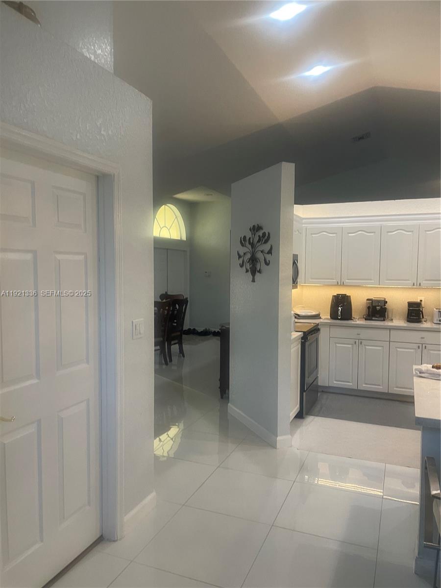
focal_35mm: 26
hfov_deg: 53.1
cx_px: 220
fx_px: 442
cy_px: 294
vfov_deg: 67.3
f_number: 1.6
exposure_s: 1/60
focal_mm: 4.2
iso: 125
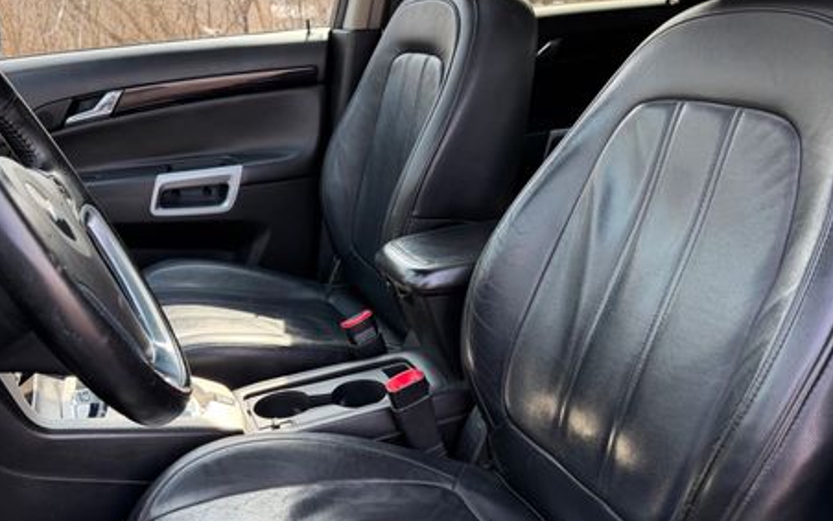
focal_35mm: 36
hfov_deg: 53.9
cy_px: 225
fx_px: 818
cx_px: 376
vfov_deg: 35.3
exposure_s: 1/353
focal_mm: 6.76
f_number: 1.78
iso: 100
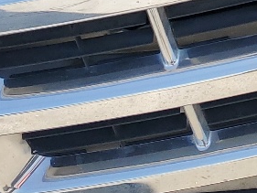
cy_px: -330
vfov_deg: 8.7
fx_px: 1099
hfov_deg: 12.7
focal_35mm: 148
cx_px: 385
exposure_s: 1/1429
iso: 50
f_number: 1.5
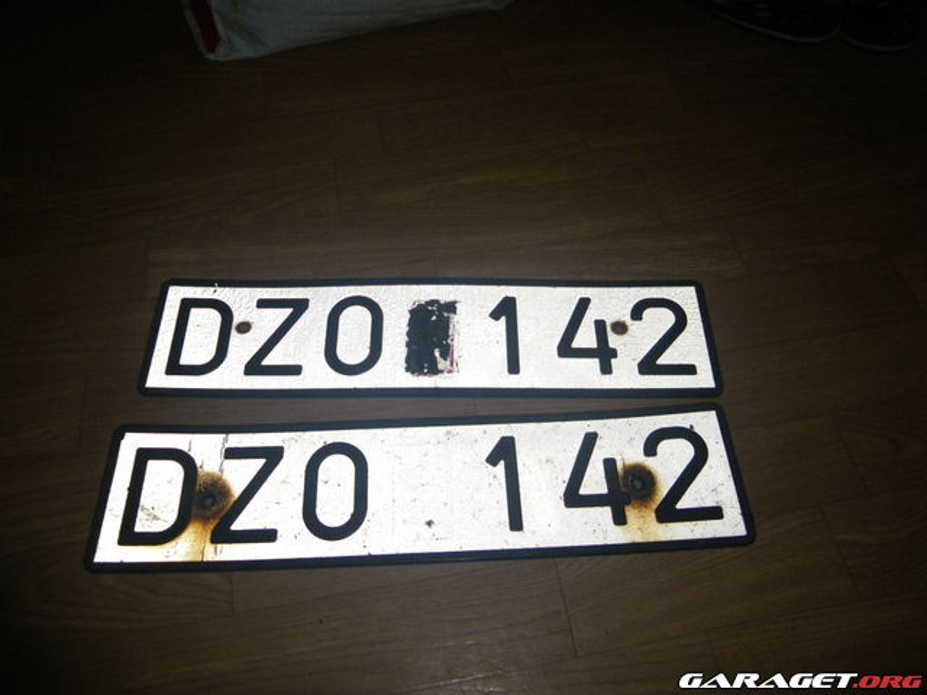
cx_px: 464
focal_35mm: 28
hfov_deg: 63.4
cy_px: 348
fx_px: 750
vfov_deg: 49.7
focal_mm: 4.9
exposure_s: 1/60
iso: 250
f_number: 2.6
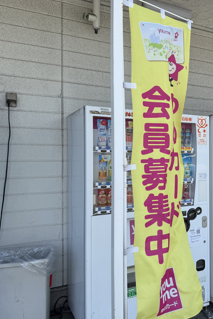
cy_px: 161
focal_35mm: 34
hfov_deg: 37.1
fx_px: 302
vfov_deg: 55.8
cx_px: 180
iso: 80
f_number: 1.78
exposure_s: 1/2053
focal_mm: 6.76
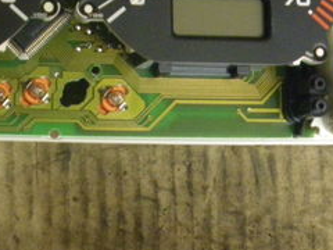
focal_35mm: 96
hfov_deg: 20.1
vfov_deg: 15.2
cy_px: 4
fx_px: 924
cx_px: 49
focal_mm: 6.3
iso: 800
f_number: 3.5
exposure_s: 1/30
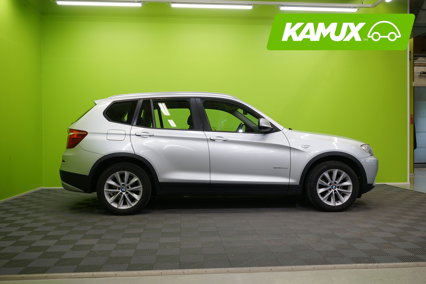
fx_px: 379
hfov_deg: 58.7
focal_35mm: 32
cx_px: 213
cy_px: 142
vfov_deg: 41.1
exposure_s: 1/30
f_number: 6.3
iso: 400
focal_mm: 32
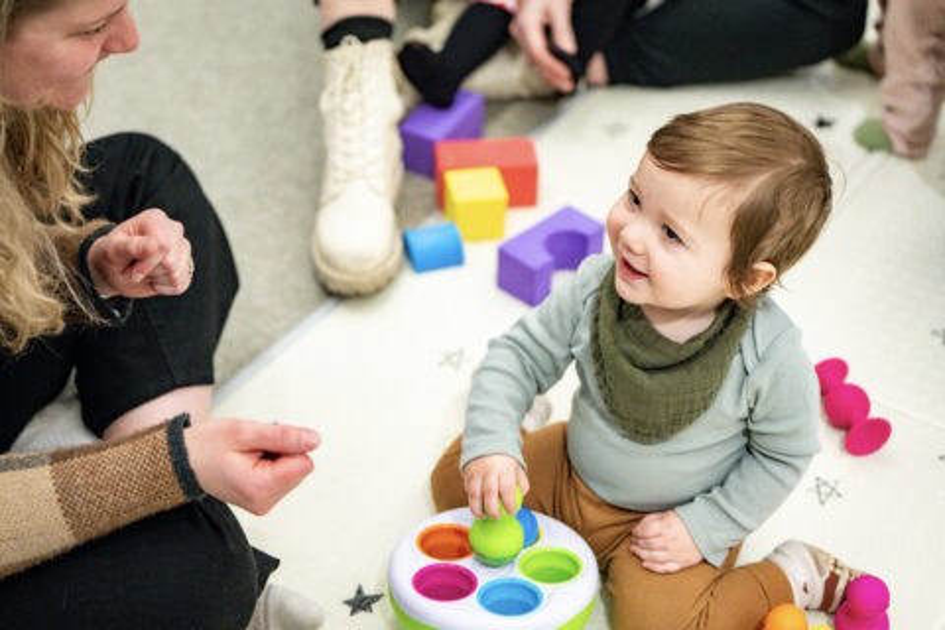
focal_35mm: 70
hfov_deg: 28.8
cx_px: 472
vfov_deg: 19.5
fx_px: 1837
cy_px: 315
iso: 4000
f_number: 2.8
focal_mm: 70
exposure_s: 1/1000
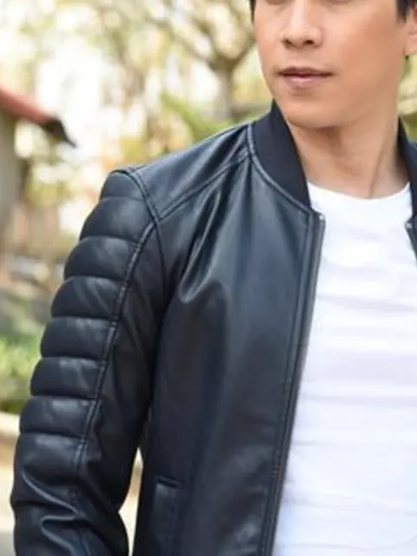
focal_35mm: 167
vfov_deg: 11.8
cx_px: 310
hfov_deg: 8.9
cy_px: 211
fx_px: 2682
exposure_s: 1/320
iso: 400
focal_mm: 95
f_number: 5
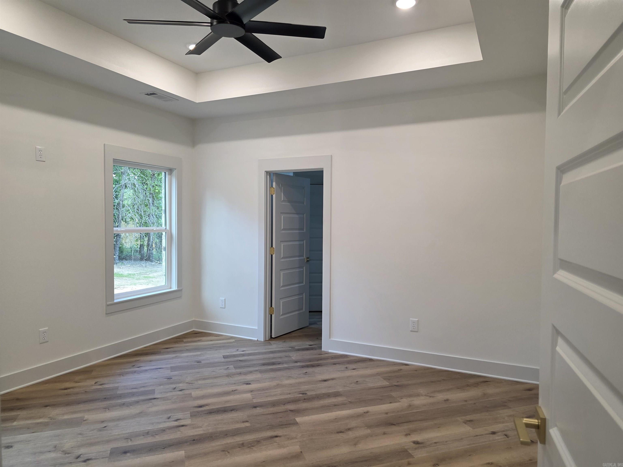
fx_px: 414
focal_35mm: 23
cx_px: 312
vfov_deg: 58.9
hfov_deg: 73.9
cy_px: 234
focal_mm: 6.3
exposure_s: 1/120
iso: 160
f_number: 1.7
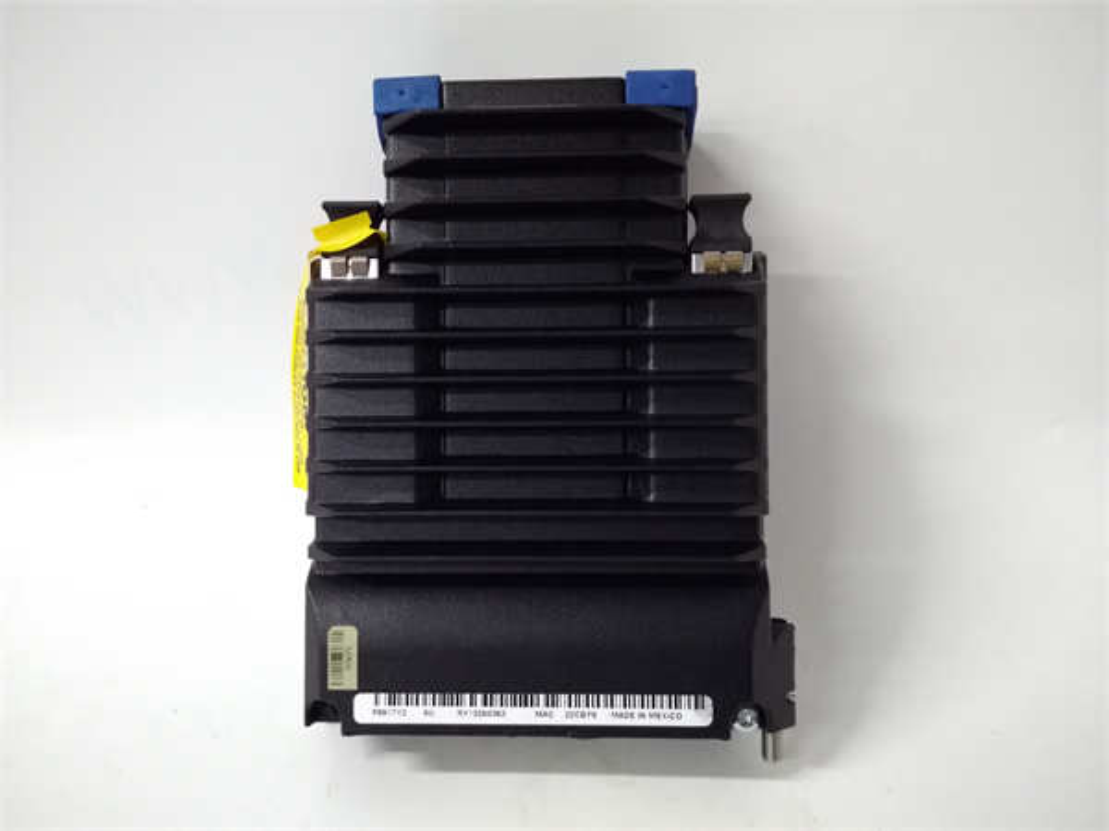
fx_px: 865
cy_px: 416
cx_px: 554
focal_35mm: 27
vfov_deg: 51.4
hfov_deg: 65.3
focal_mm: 3.79
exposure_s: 1/33
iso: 889
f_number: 2
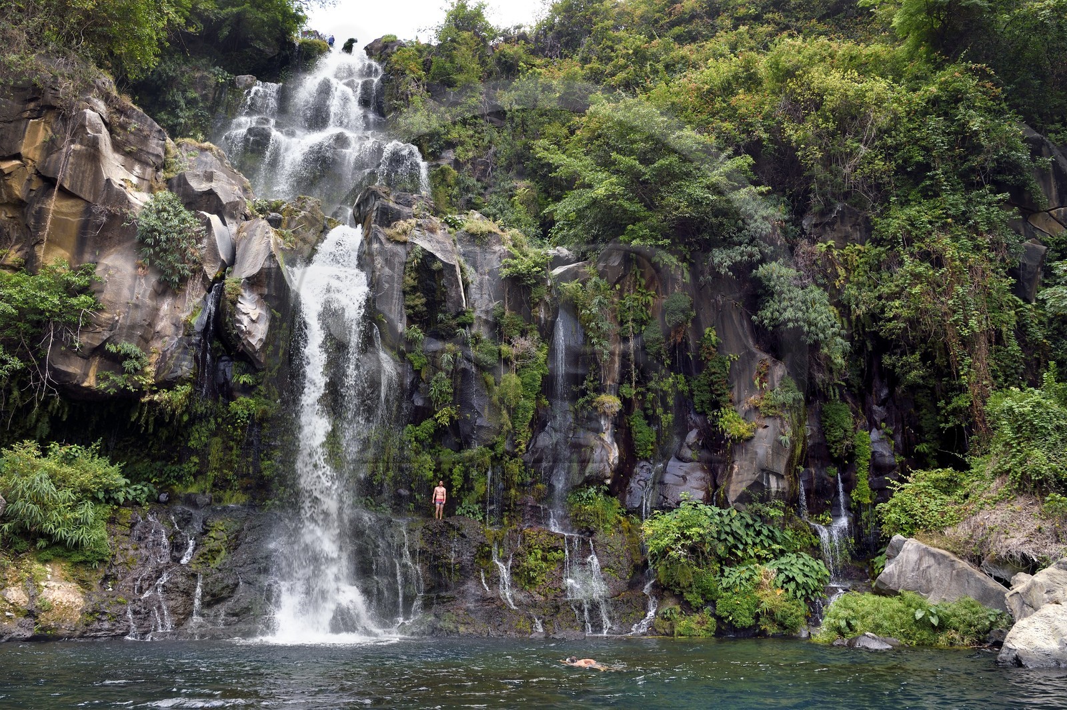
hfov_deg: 69.4
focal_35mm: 26
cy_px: 355
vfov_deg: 49.5
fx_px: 770
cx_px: 534
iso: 400
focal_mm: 26
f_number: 9
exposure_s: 1/160
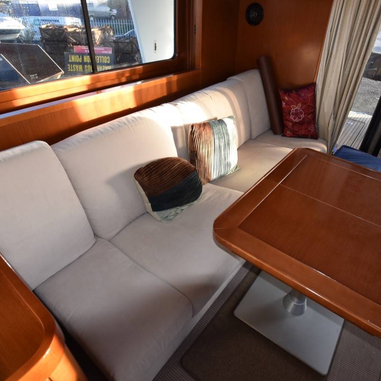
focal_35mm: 20
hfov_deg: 74.7
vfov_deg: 74.8
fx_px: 249
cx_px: 206
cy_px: 185
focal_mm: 10
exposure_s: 1/125
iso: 500
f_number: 5.6
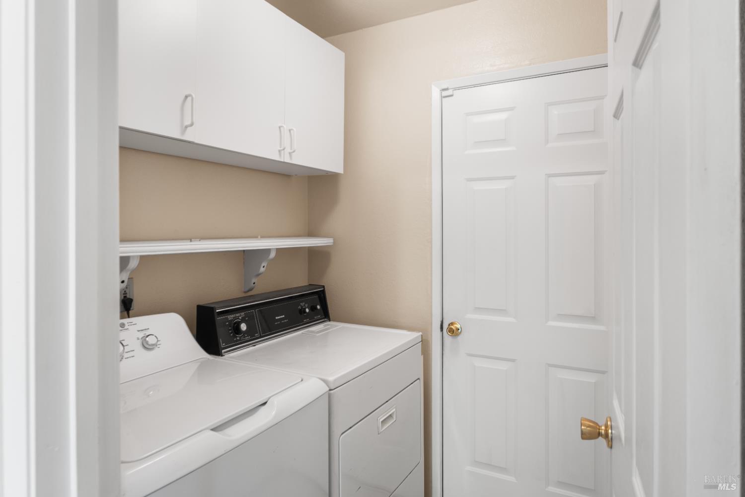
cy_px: 248
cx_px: 372
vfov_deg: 57.2
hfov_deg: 78.6
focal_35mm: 22
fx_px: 455
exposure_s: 1/2
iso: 160
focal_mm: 14.5
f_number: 5.6
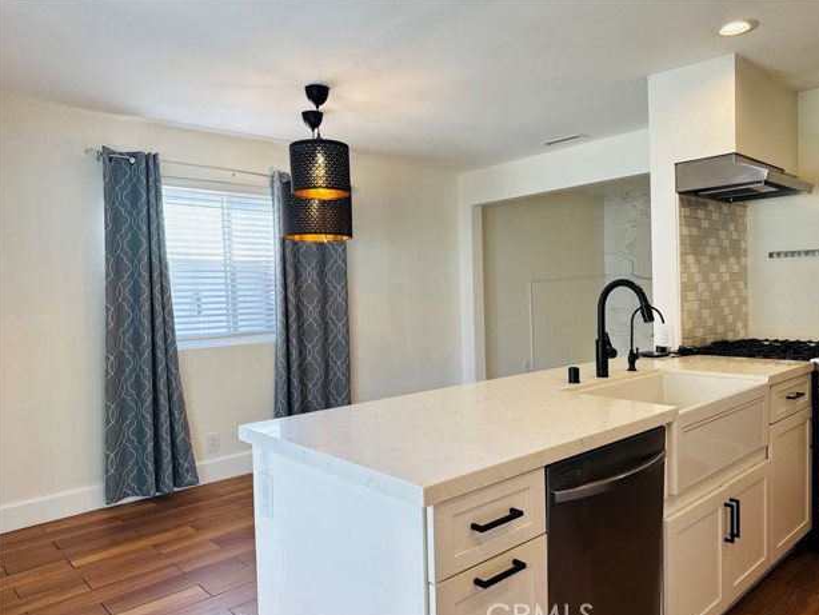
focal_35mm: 25
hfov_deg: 69.4
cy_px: 315
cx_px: 423
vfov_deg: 54.9
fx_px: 592
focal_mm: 6.76
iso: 50
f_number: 1.78
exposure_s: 1/124
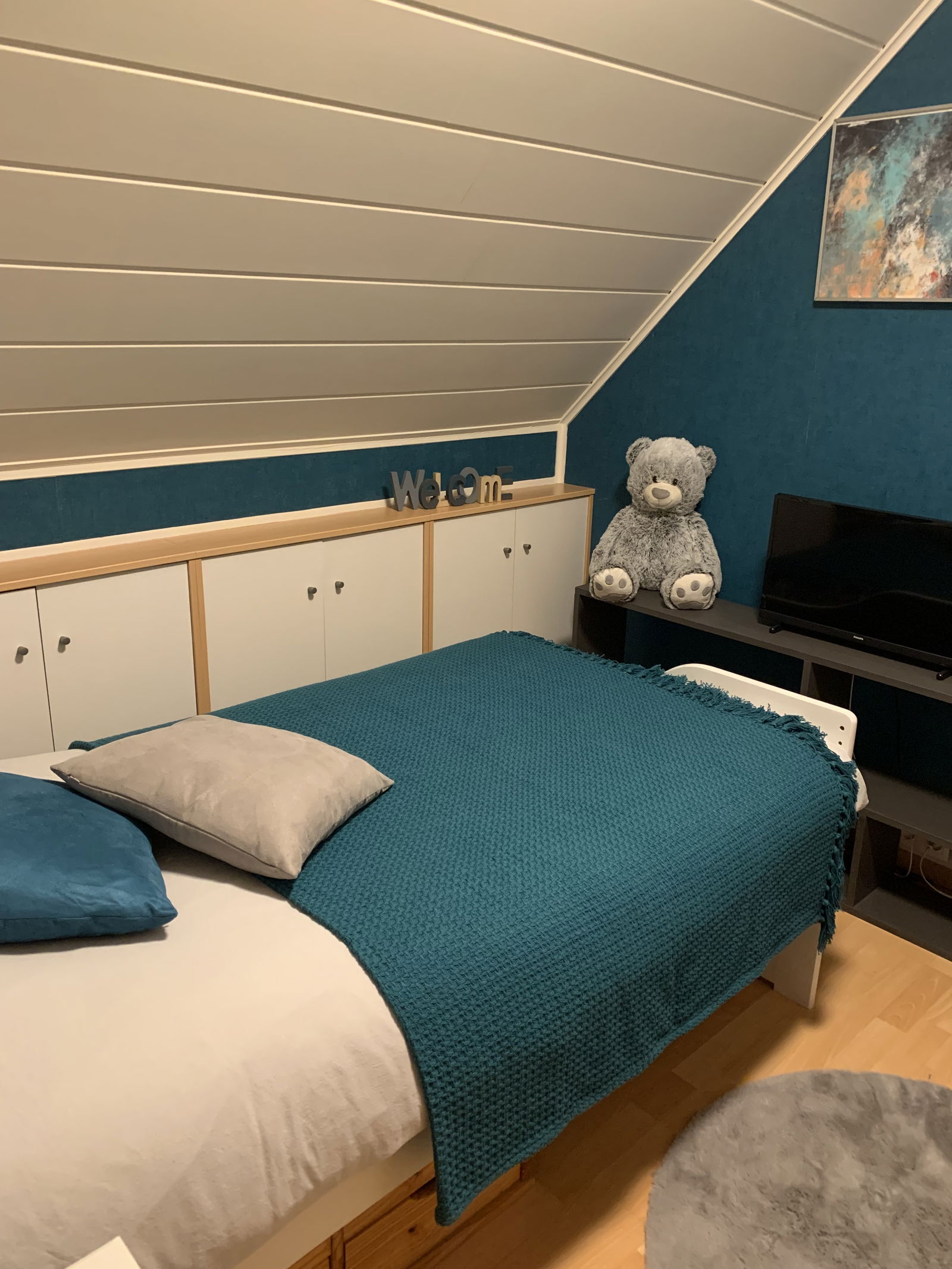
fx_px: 953
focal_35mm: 26
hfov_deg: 53.1
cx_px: 476
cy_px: 634
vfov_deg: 67.3
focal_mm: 4.25
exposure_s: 1/40
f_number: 1.8
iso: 400
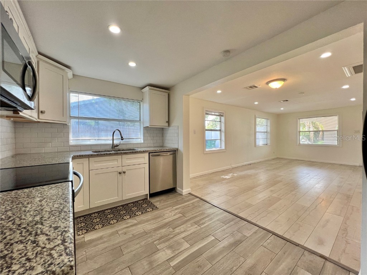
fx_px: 138
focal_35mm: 13
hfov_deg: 106.2
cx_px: 184
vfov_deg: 89.9
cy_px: 138
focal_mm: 1.57
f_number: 1.8
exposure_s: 1/120
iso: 100
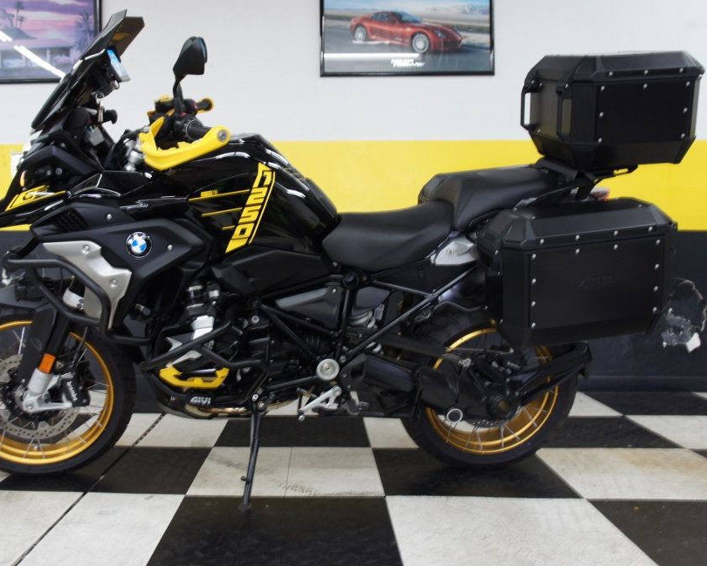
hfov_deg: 52.6
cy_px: 283
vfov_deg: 43.4
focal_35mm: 34
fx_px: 712
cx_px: 296
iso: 400
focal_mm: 20
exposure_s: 1/30
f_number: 4
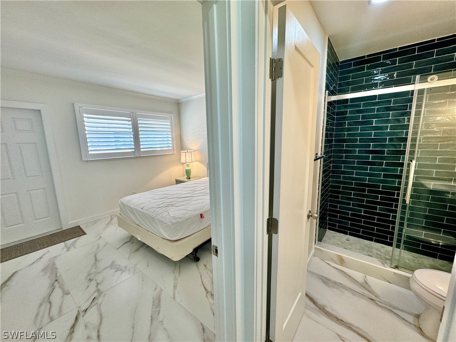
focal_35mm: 14
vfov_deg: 85.7
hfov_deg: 102.1
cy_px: 171
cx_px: 228
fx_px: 184
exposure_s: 1/120
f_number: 2.2
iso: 80
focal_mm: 2.22
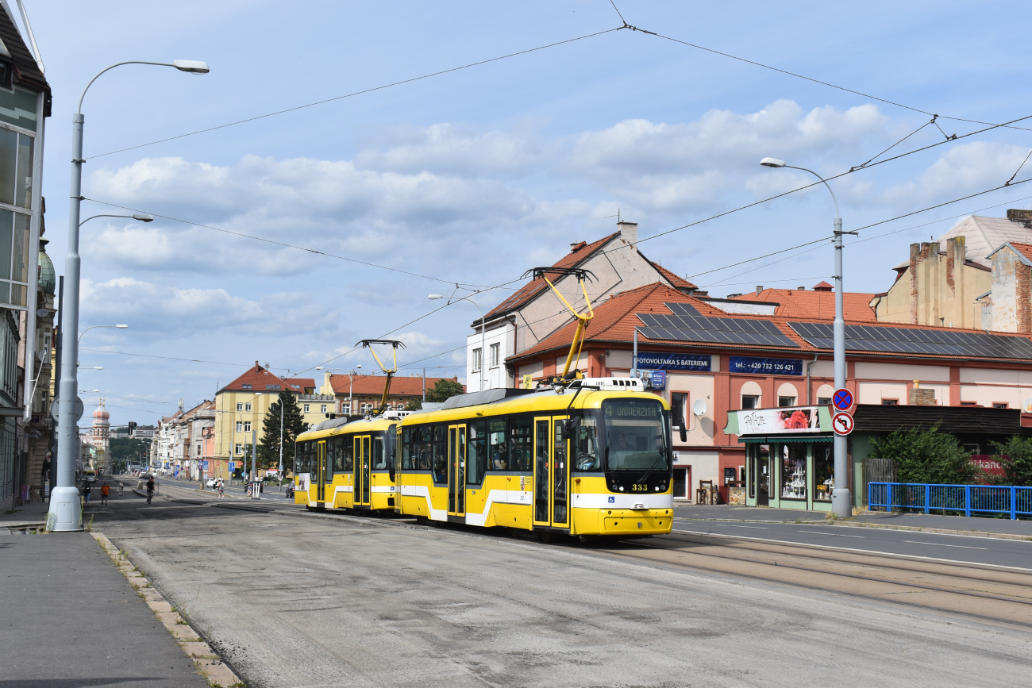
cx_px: 516
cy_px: 344
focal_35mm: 46
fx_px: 1333
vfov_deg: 29.0
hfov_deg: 42.3
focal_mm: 31
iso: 200
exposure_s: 1/400
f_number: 10
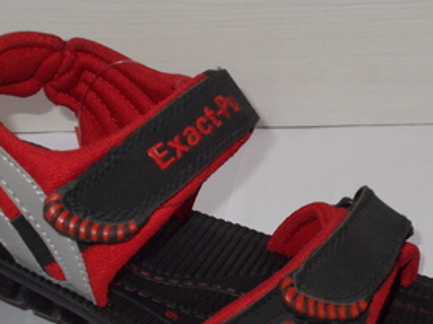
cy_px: 208
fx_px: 888
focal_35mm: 71
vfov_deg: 20.7
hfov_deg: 27.4
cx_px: 242
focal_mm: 6.9
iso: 200
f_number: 3.9
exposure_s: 1/30
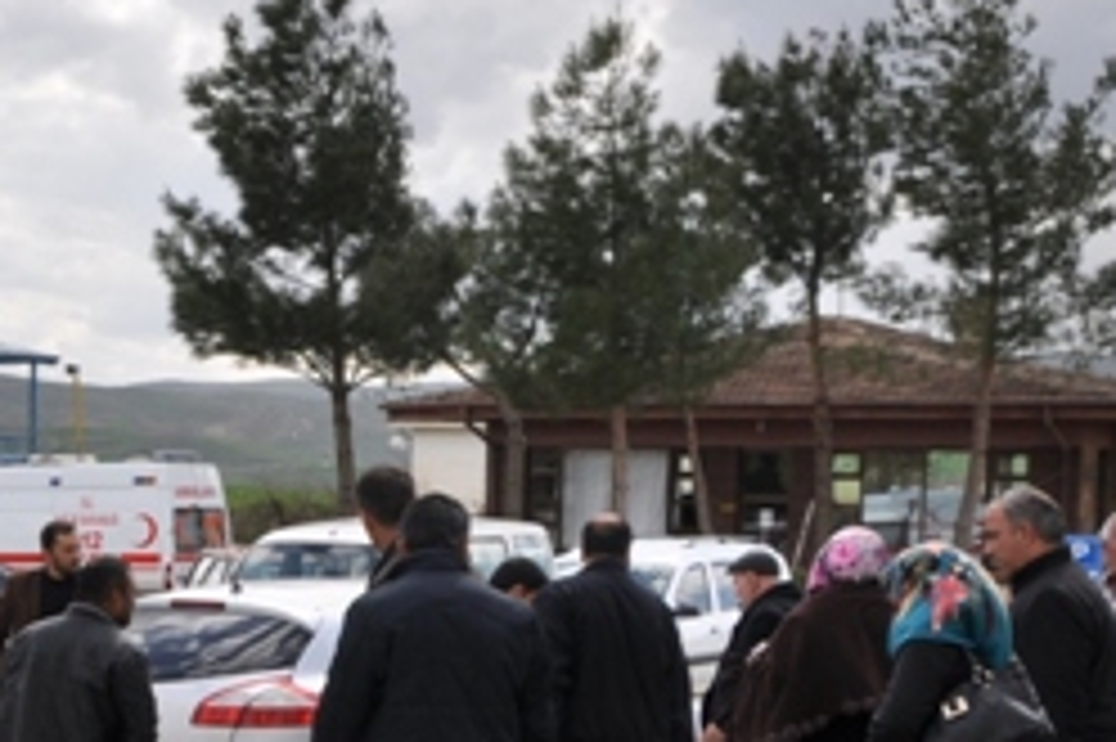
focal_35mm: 102
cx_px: -490
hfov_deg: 18.2
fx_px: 3148
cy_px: 668
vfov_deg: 13.3
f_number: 13
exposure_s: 1/200
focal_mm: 21
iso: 200
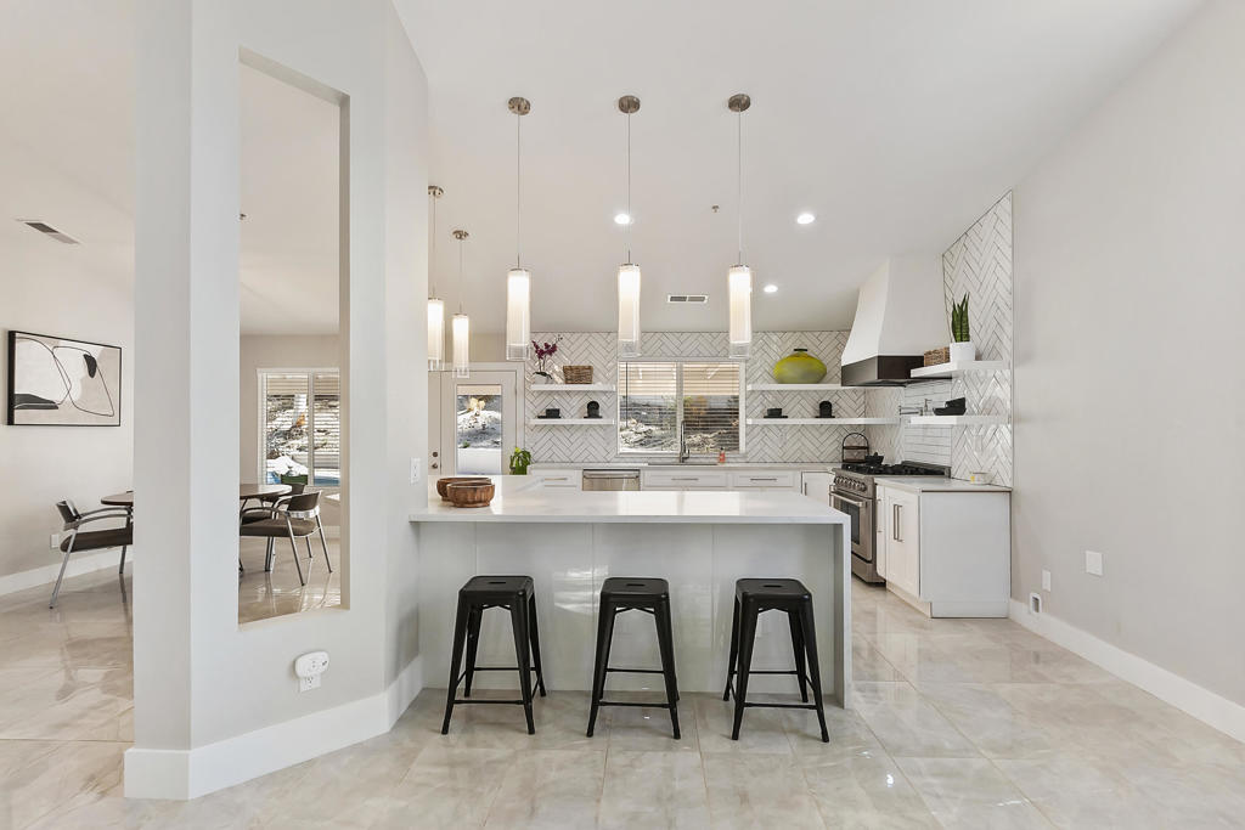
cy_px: 415
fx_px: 588
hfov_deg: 93.3
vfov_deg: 70.5
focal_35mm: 17
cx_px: 622
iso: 400
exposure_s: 1/30
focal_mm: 11.5
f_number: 10
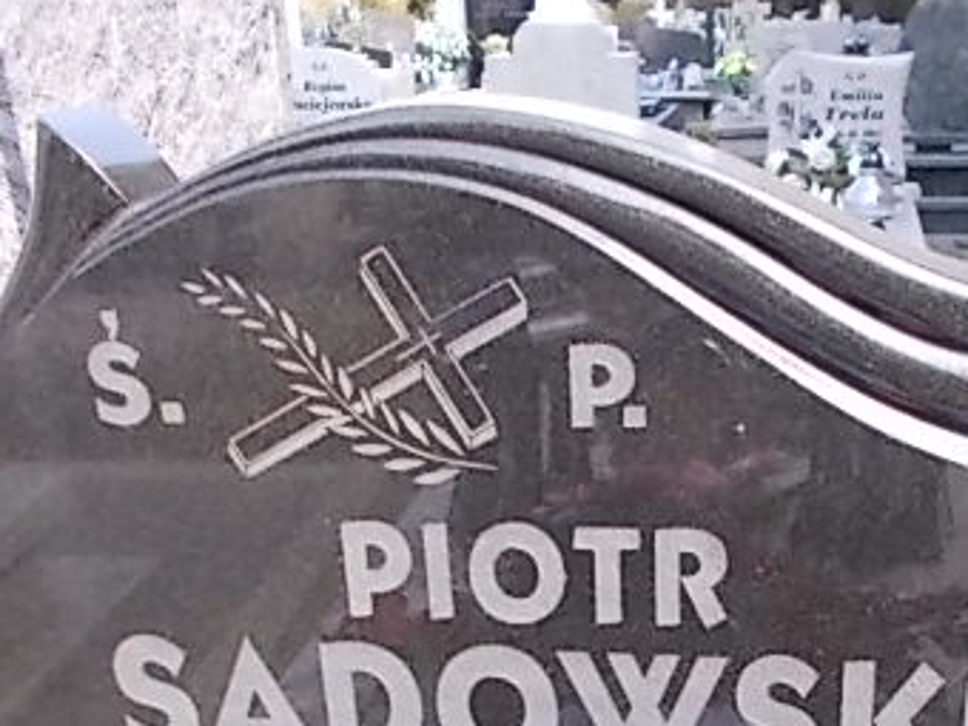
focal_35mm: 49
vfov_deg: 28.4
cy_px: 666
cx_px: 635
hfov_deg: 38.5
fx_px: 1370
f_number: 3.2
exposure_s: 1/160
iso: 80
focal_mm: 4.6
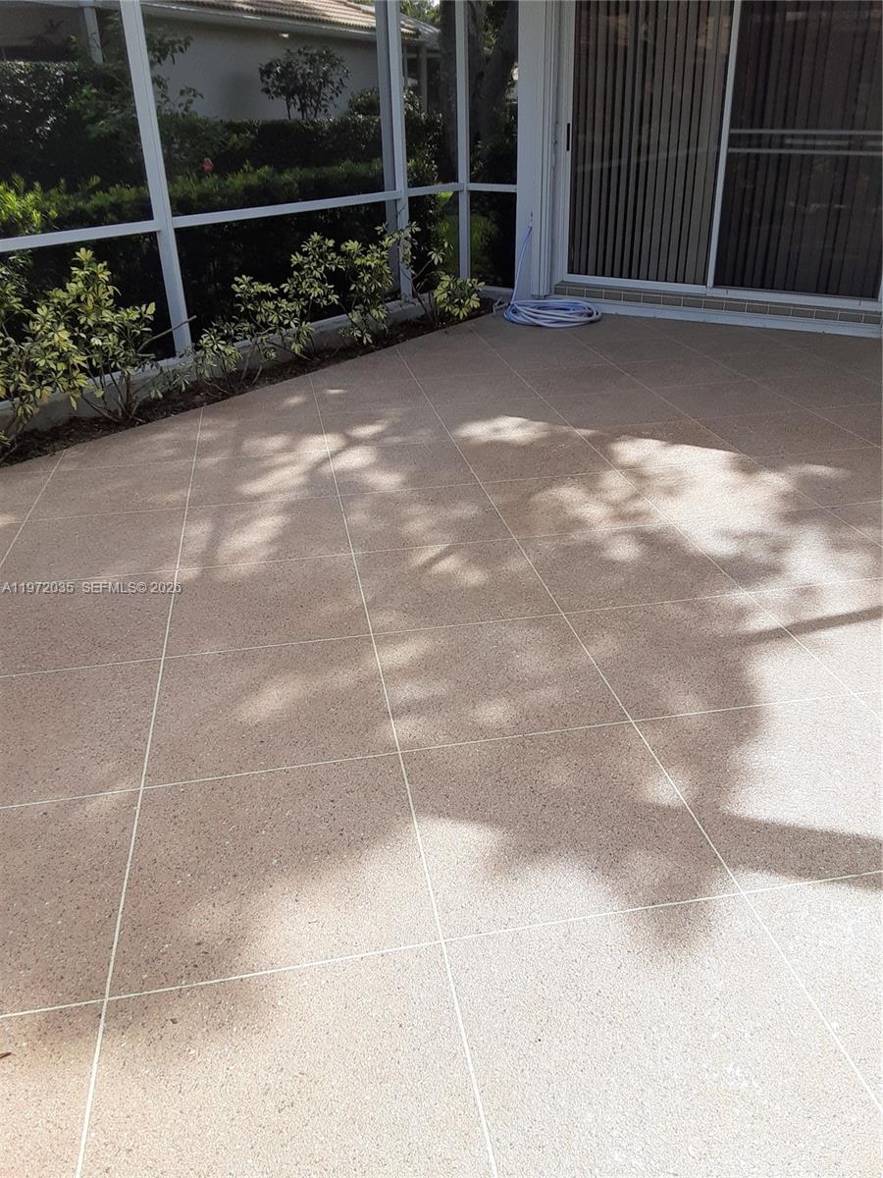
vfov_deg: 65.3
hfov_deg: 51.4
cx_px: 442
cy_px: 589
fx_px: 918
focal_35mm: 27
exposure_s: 1/708
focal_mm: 2.91
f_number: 1.9
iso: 40
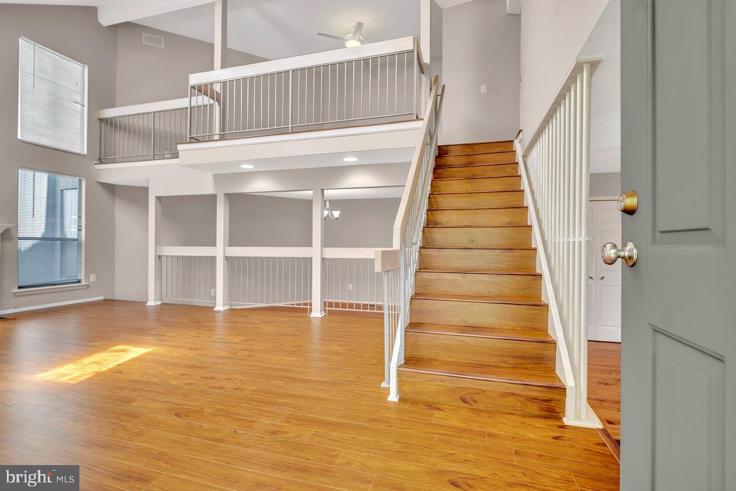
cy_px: 246
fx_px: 327
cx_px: 368
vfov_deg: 73.7
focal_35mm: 16
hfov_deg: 96.7
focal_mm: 16
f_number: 5.6
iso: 320
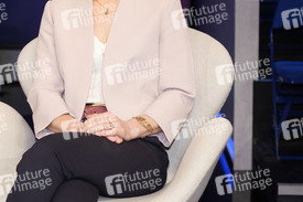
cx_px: 104
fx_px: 799
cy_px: 44
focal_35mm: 95
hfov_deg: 21.4
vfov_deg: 14.3
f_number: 5
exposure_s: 1/160
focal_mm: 58
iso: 2000
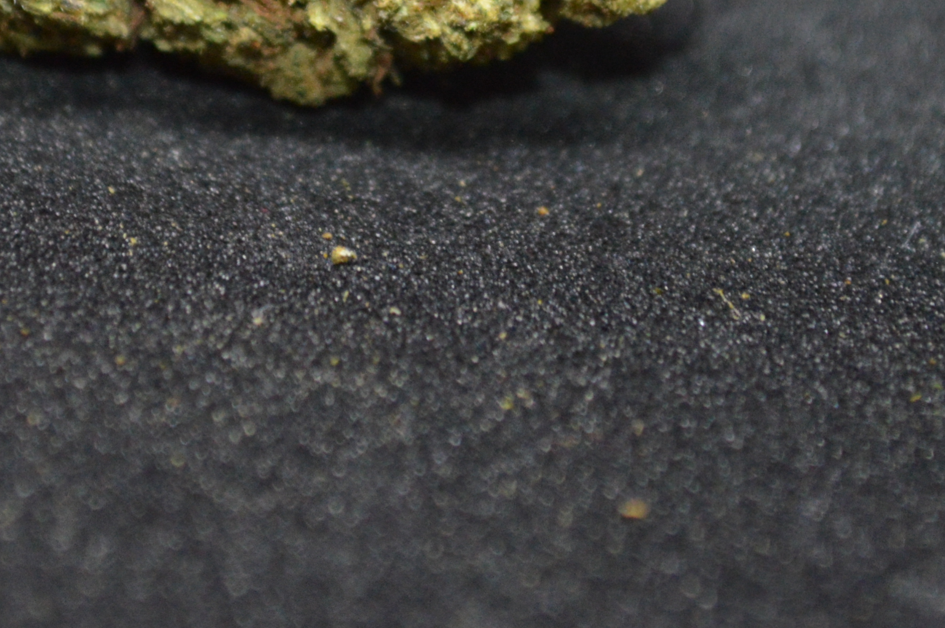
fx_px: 5489
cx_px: 316
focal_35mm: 209
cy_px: -111
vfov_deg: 6.5
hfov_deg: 9.8
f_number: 5.6
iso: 1600
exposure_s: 1/60
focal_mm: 55
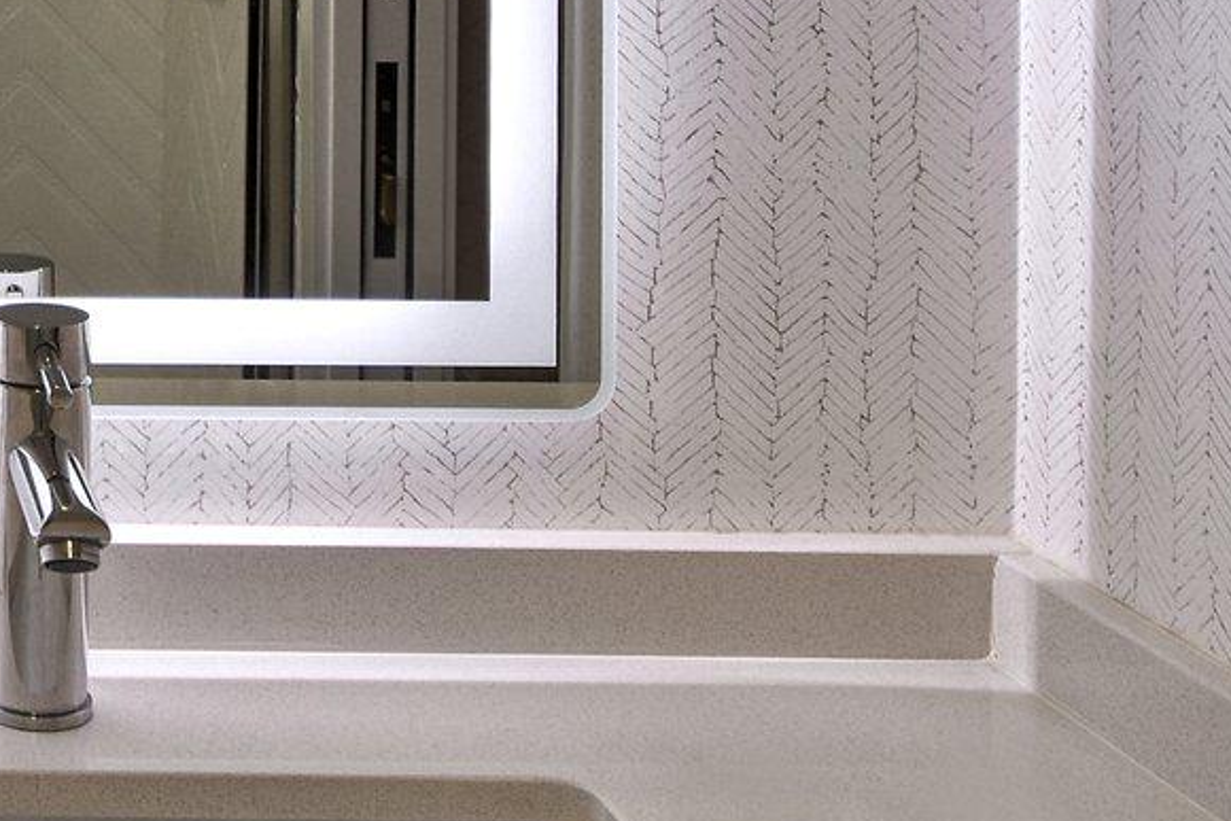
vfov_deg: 20.9
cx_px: -509
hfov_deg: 26.1
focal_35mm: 61
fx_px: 2082
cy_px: -143
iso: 250
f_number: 7.1
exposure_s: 1/125
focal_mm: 11.5
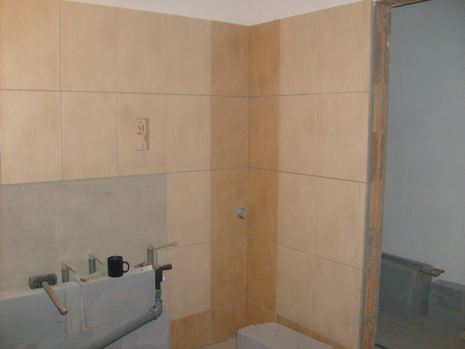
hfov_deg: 52.6
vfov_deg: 40.7
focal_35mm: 35
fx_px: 470
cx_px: 232
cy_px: 174
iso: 100
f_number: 2.8
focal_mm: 5.8
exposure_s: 1/45
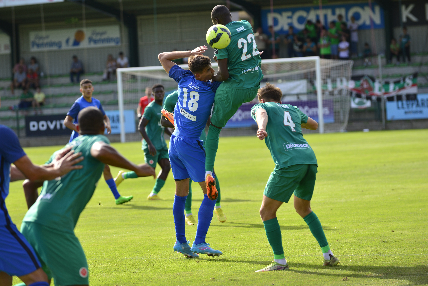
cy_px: 143
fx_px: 2260
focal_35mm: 190
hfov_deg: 10.8
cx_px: 214
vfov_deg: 7.2
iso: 360
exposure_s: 1/1000
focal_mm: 190
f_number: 4.5
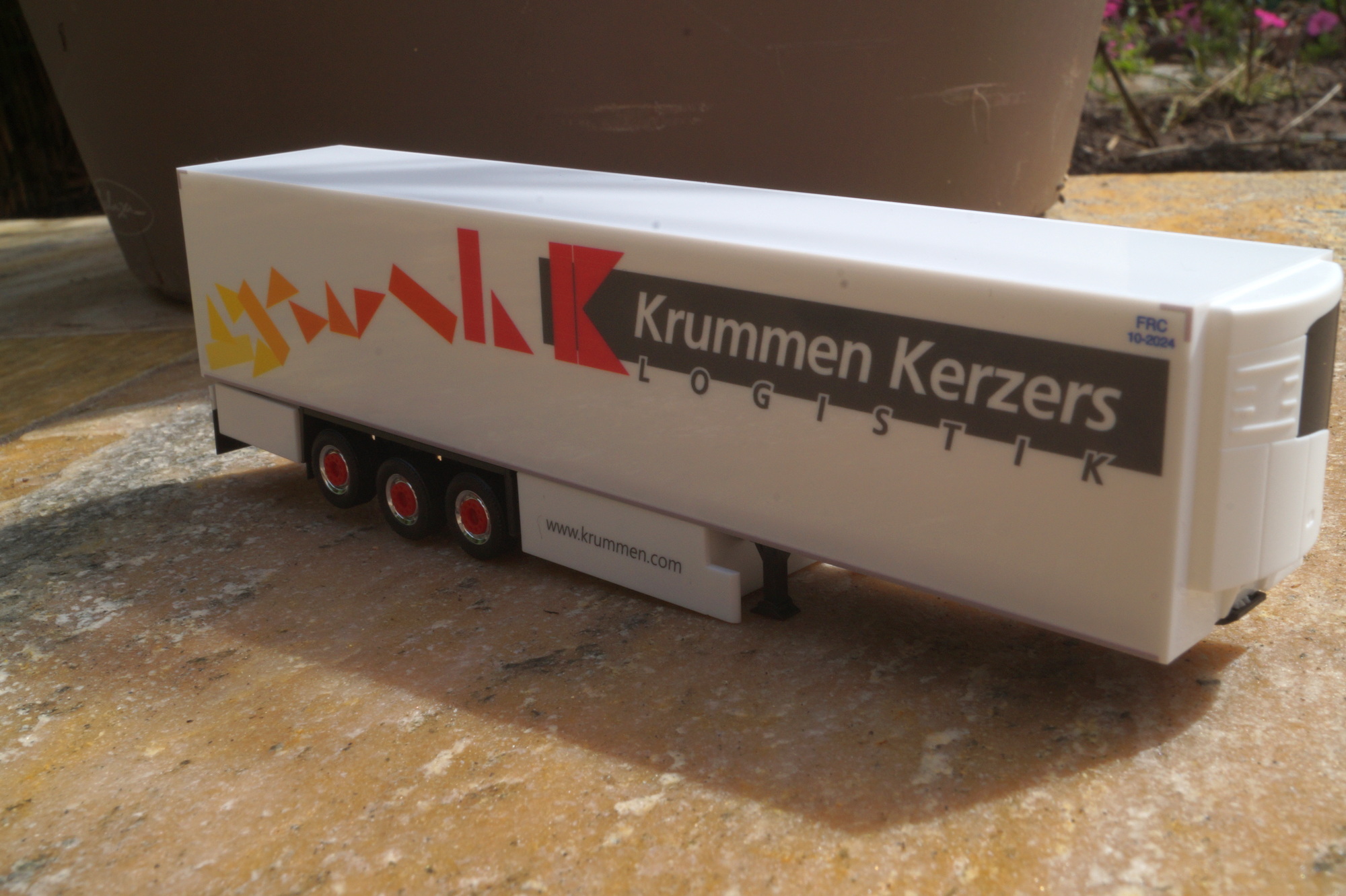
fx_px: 1569
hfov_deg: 46.4
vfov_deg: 31.9
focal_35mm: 42
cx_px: 673
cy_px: 448
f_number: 22
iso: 200
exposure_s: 1/60
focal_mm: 28
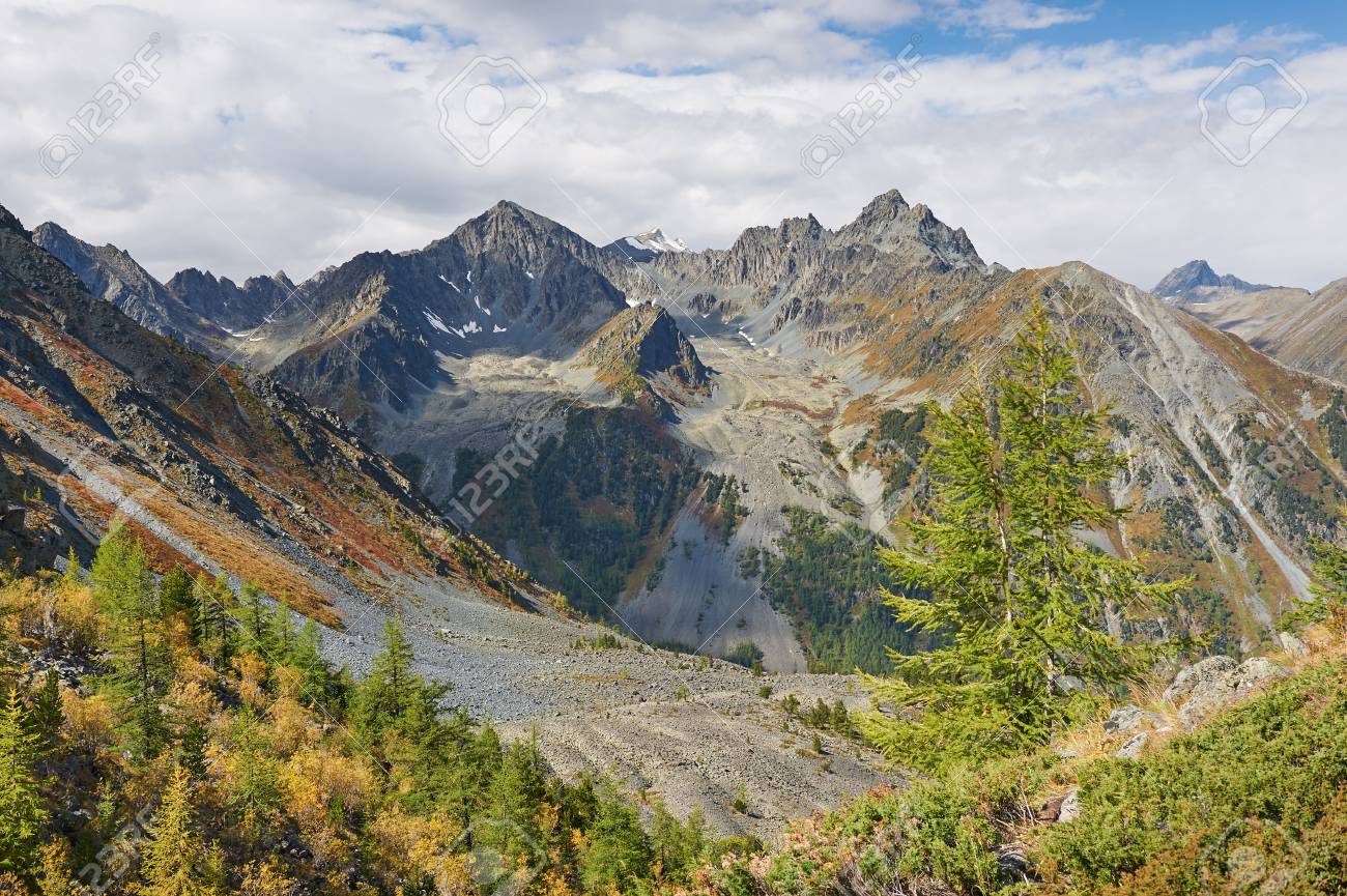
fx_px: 1496
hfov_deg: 48.5
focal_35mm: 40
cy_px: 448
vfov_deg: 33.4
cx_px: 674
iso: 200
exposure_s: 1/160
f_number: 9
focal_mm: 40
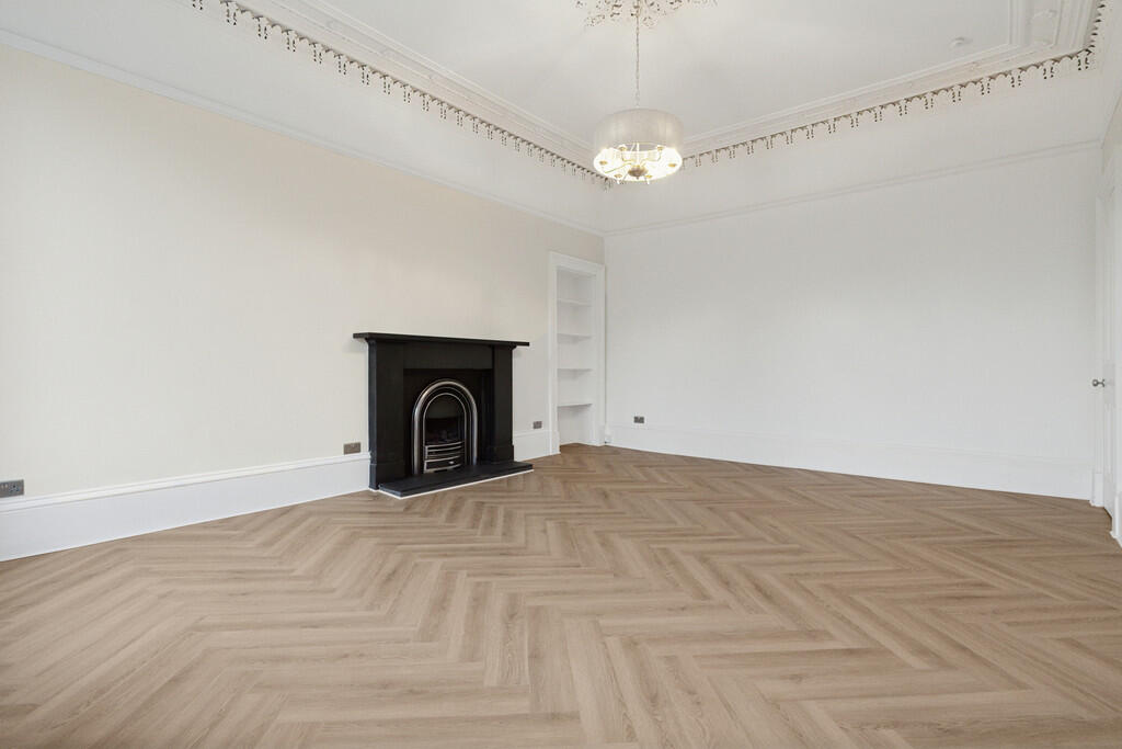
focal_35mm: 16
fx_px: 514
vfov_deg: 72.1
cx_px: 561
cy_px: 374
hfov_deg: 95.0
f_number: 5.6
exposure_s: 1/60
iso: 800
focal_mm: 11
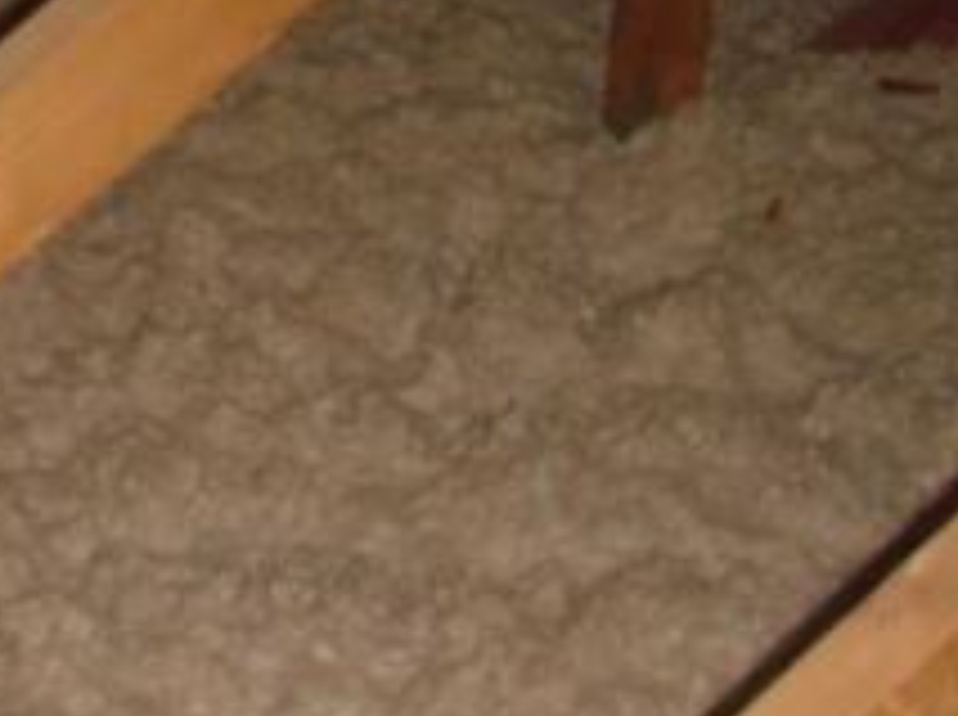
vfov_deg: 14.1
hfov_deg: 18.3
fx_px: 2846
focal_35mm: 103
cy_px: -18
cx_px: -139
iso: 160
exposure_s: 1/30
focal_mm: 6.7
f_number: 3.5
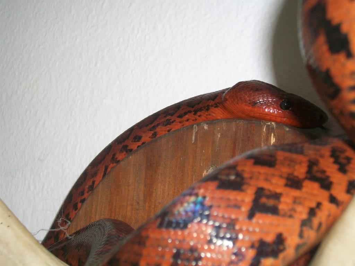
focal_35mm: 62
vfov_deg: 23.7
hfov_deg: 31.2
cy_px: 133
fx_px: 636
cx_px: 178
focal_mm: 11
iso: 120
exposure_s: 1/80
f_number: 4.1
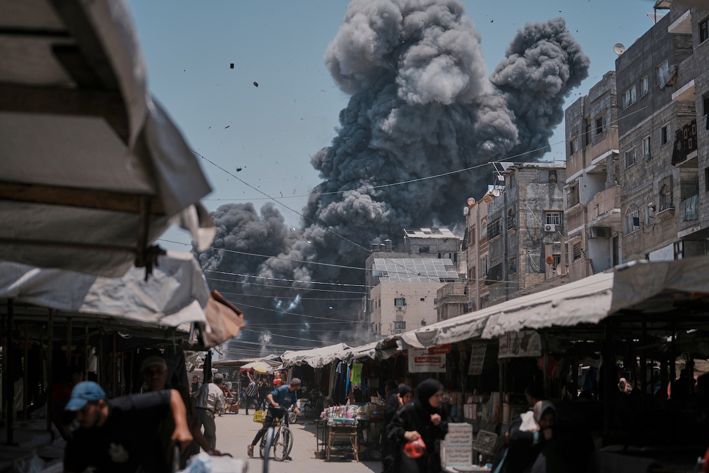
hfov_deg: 28.8
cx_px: 354
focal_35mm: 70
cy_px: 236
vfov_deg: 19.5
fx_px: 1379
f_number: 2.8
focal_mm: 70
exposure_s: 1/8000
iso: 160
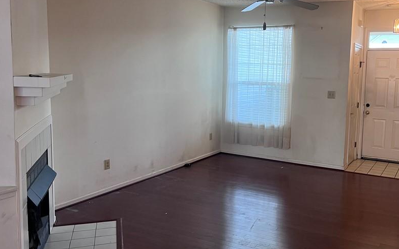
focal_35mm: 36
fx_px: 391
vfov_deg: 35.3
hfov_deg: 53.4
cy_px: 108
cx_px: 250
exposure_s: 1/60
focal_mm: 5.7
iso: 125
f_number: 1.5
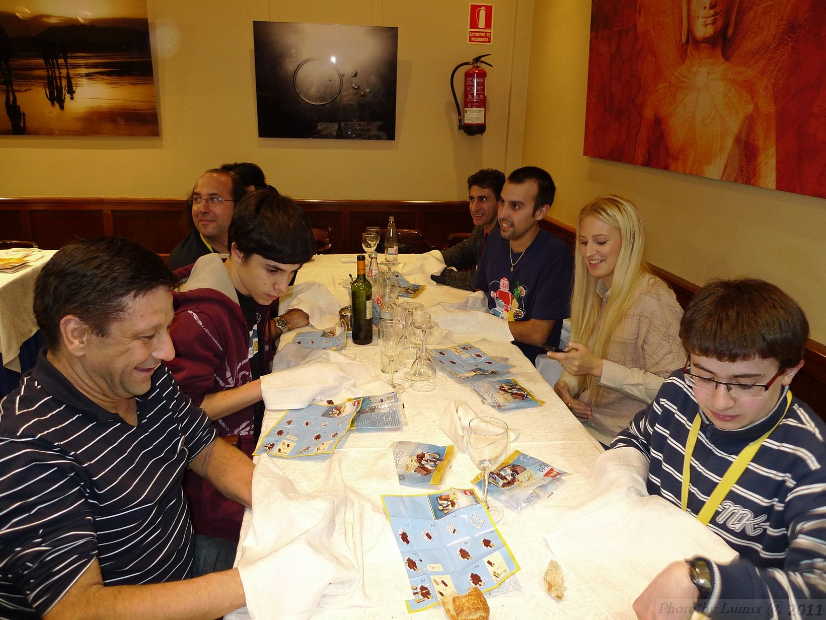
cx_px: 413
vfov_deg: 56.8
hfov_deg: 71.6
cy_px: 310
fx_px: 573
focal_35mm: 24
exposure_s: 1/30
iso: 200
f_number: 2
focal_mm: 5.1
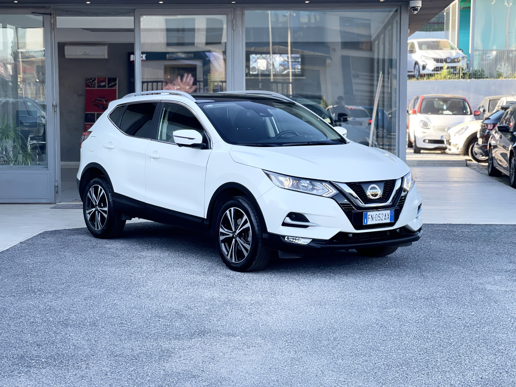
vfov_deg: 22.9
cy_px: 194
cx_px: 258
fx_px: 954
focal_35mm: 64
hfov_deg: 30.3
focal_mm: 7.5
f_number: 2.2
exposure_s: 1/121
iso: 32
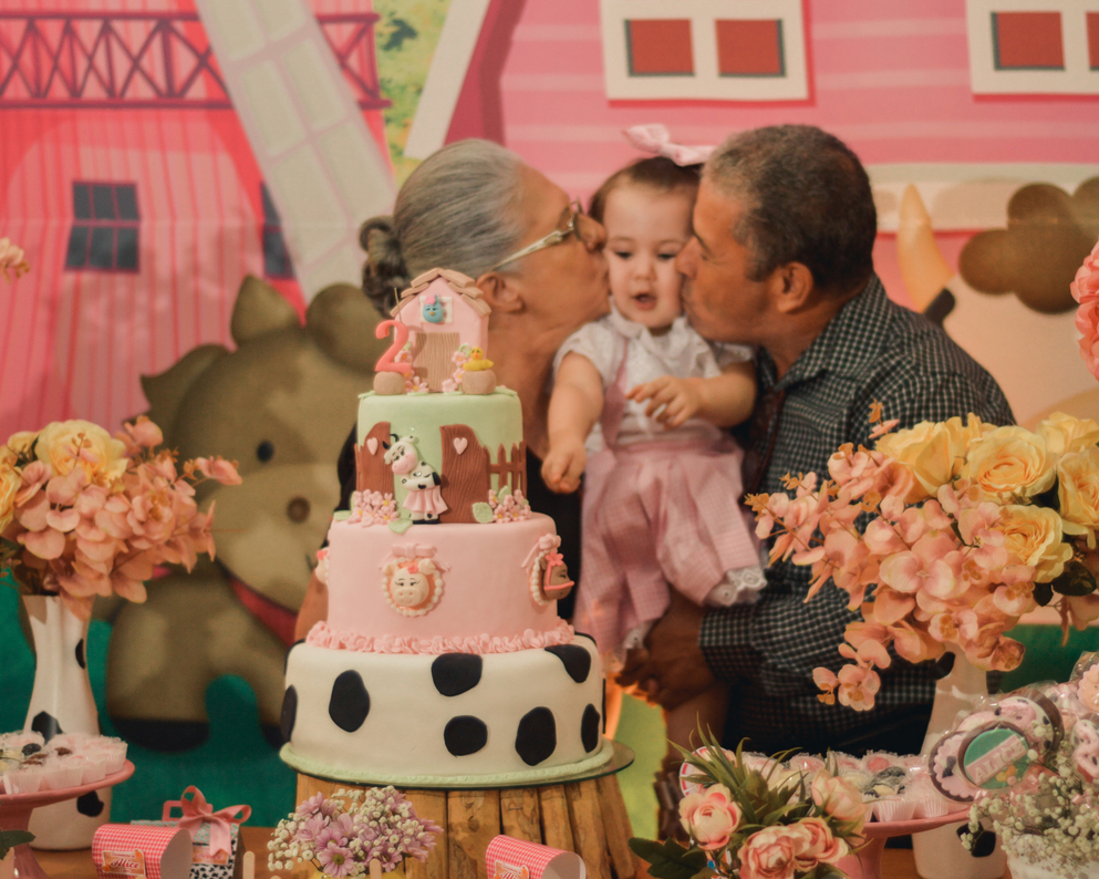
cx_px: 647
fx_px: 2764
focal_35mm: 85
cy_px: 441
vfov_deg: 18.1
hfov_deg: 22.5
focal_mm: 50
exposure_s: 1/125
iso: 400
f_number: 1.8
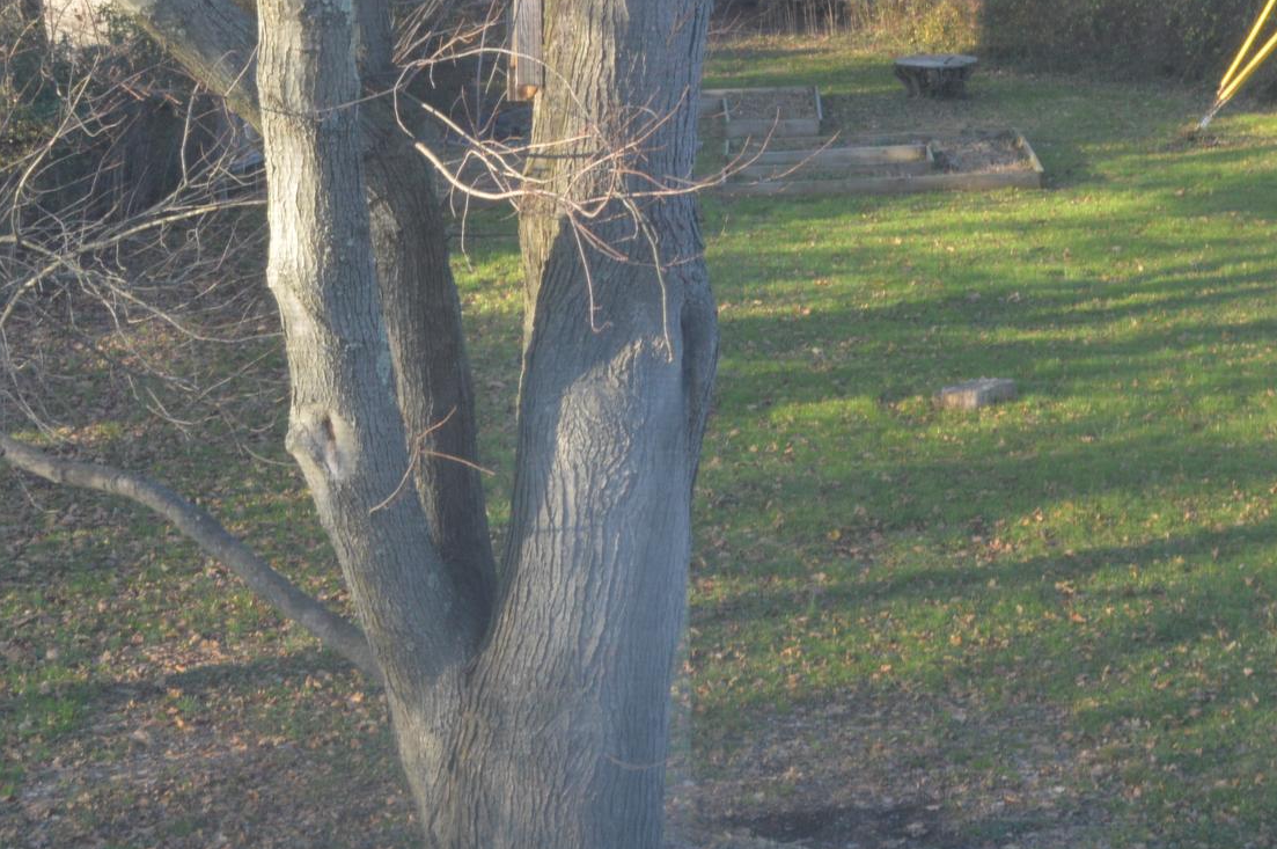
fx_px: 2764
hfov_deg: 26.0
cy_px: 184
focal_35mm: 78
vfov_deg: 17.3
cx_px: 740
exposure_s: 1/60
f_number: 7.1
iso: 400
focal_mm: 28
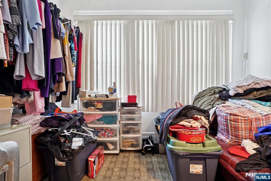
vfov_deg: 73.7
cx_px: 136
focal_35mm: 16
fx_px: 120
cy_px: 90
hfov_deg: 96.8
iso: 400
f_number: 6.3
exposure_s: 1/6
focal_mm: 16
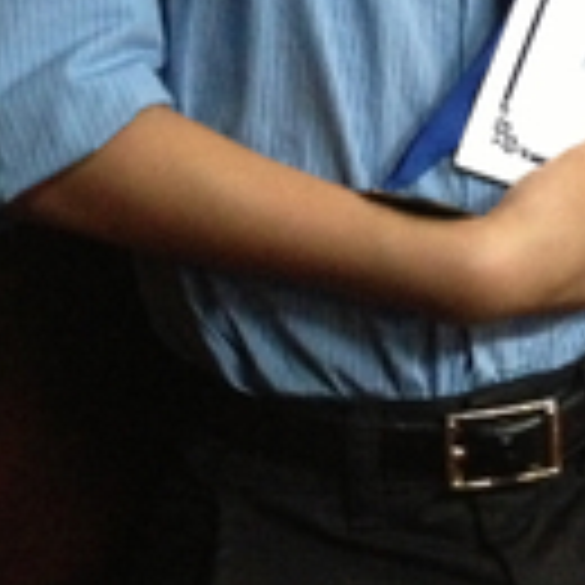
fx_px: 2065
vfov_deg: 15.3
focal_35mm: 108
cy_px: -184
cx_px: 274
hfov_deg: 16.1
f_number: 2.4
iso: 800
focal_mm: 4.13
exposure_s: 1/15
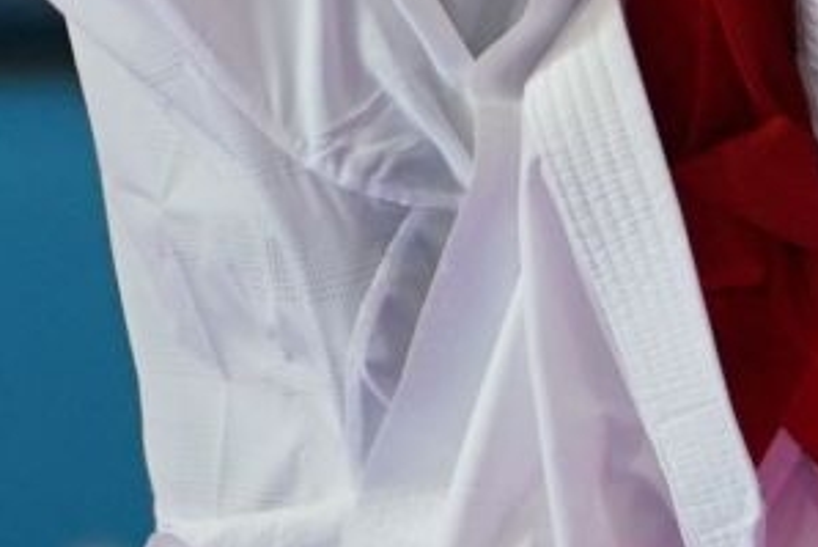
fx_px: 41168
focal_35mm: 1811
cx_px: -519
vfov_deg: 0.8
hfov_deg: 1.1
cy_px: -616
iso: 1250
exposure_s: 1/1000
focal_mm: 200
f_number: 2.8
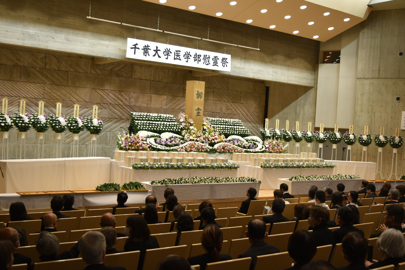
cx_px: 203
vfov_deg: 31.2
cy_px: 138
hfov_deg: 45.4
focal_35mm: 43
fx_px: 484
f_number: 5
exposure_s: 1/100
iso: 400
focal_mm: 28
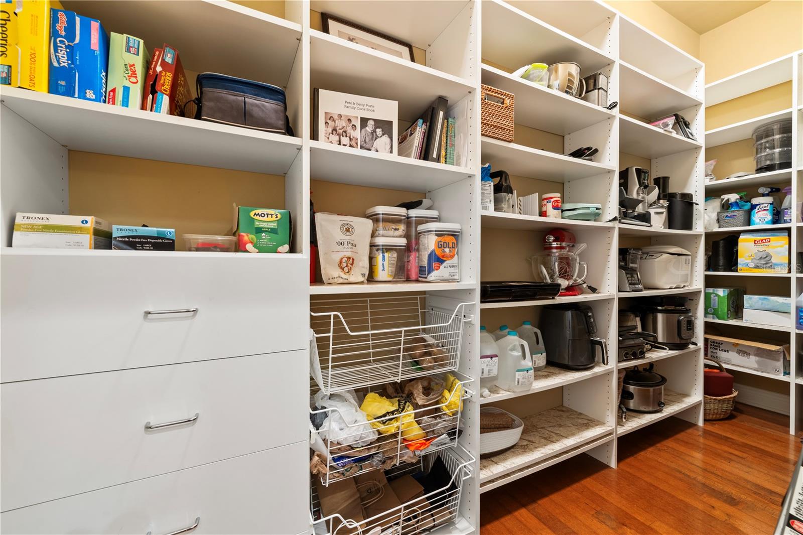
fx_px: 312
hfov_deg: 104.3
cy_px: 268
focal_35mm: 14
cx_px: 402
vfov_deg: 81.2
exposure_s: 2.5
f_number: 8
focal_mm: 14
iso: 400
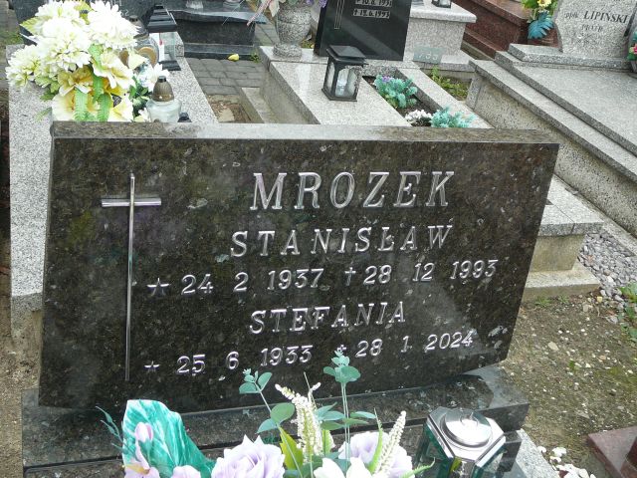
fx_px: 791
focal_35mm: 43
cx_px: 318
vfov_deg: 33.6
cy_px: 239
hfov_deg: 43.9
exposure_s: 1/250
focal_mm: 6.4
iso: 80
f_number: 3.2
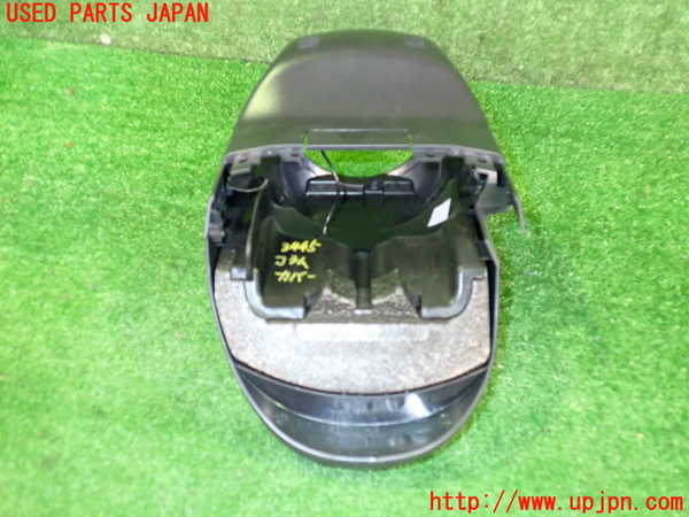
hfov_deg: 60.0
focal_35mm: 30
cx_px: 344
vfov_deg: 46.8
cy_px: 258
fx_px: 597
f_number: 2.3
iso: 800
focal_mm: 5.4
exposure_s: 1/25
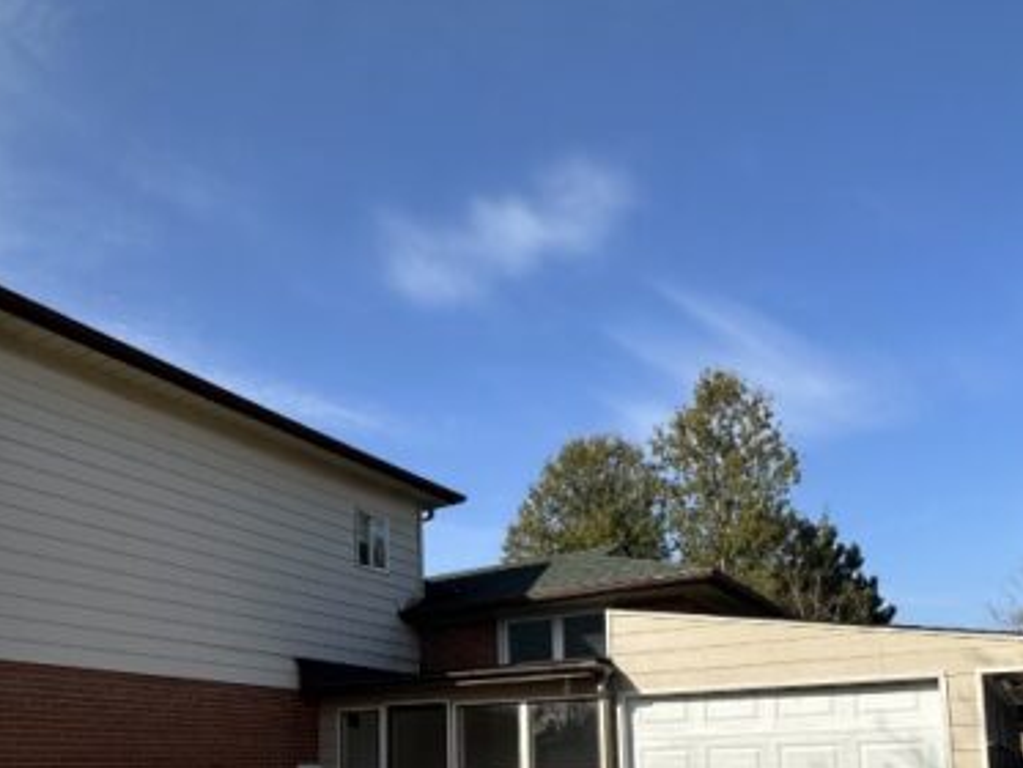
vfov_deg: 43.3
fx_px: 887
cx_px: 389
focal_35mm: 30
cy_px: 675
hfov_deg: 59.2
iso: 50
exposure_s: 1/1553
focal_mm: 2.22
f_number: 2.2
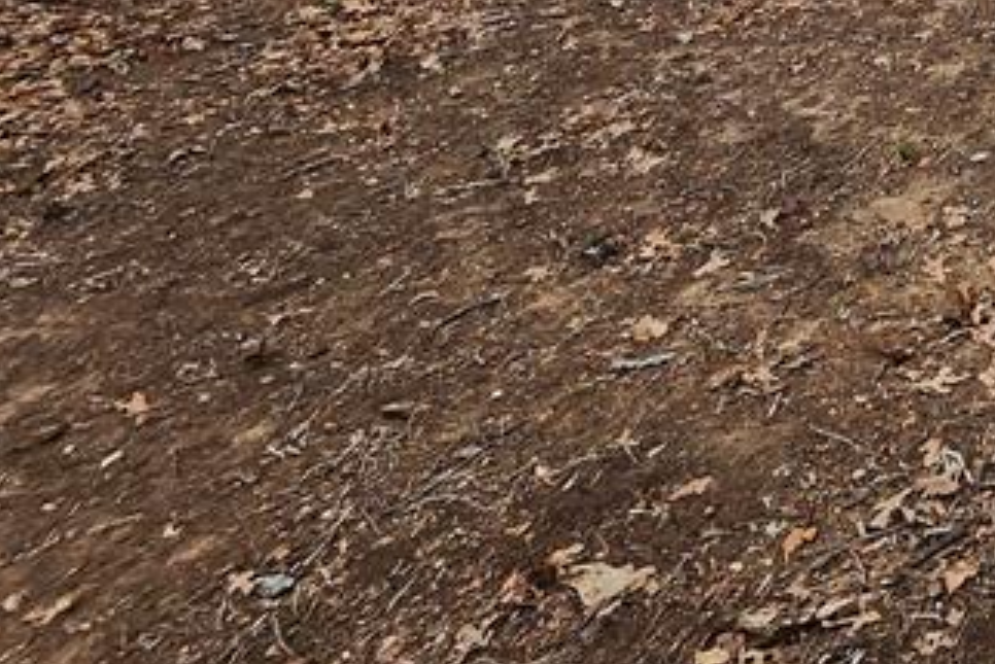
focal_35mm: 43
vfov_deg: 21.6
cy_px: -497
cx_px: 1425
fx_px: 1189
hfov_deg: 30.3
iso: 40
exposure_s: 1/634
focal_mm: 1.74
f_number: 2.2
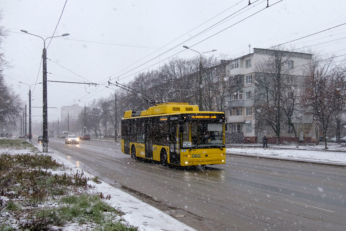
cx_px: 173
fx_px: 327
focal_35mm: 34
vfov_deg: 38.9
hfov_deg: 55.8
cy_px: 116
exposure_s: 1/400
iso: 2000
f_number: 4
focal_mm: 22.4
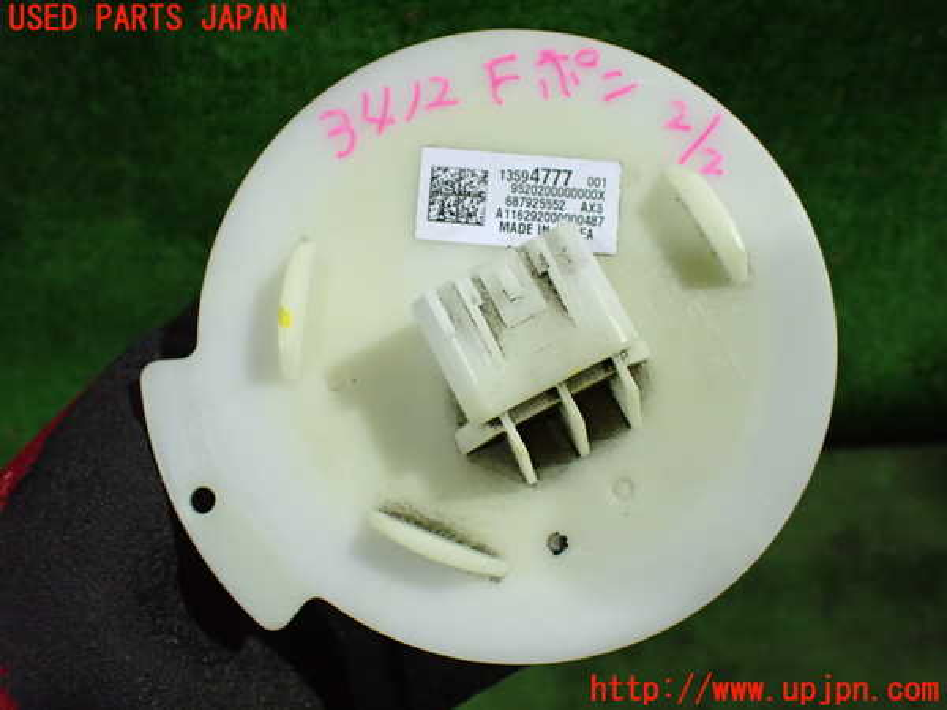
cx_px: 474
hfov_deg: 60.0
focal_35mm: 30
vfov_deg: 46.8
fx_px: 821
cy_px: 355
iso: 800
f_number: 2.3
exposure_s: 1/100
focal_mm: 5.4
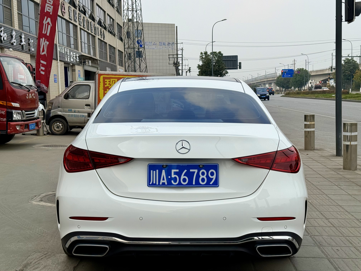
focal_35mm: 48
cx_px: 180
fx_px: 501
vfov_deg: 30.3
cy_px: 136
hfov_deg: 39.7
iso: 64
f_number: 1.78
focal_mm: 6.76
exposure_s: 1/1931
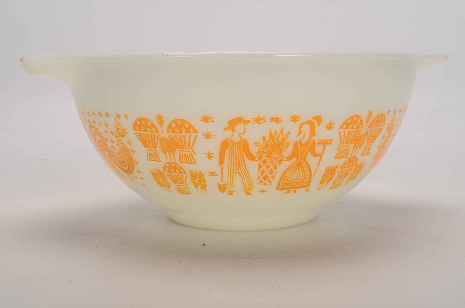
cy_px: 154
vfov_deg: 25.6
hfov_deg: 37.9
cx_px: 232
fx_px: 677
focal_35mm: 52
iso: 100
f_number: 22
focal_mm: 35
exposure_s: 1/160
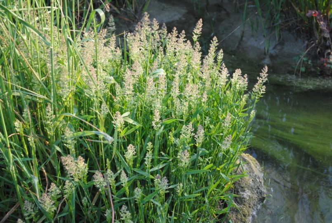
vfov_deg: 16.6
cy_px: 112
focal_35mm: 82
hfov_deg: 24.6
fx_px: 762
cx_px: 166
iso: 200
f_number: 5.6
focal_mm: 55
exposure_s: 1/60
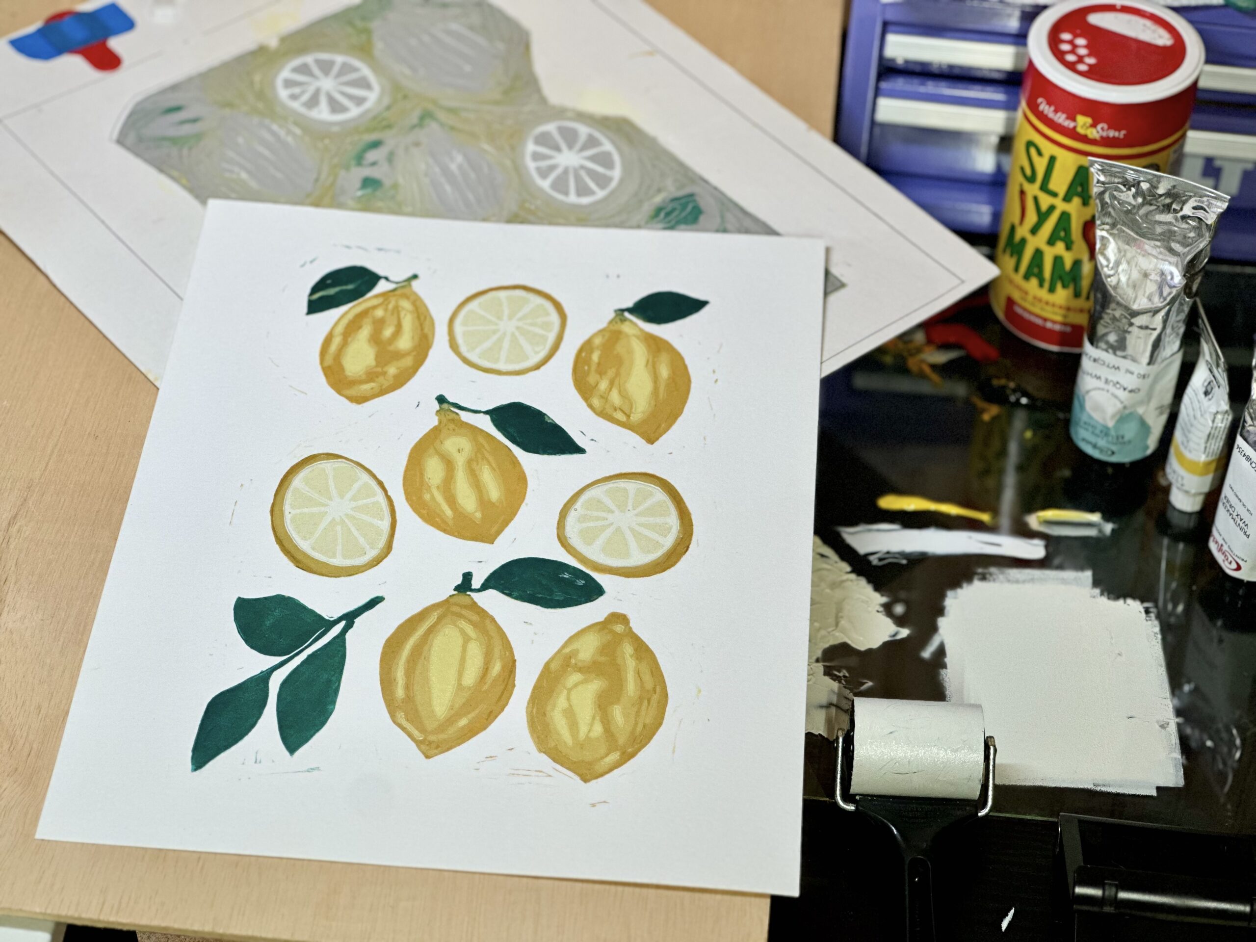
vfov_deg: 19.1
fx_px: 2794
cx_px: 628
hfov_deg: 25.3
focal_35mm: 77
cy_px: 471
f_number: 2.8
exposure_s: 1/120
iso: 200
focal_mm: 9
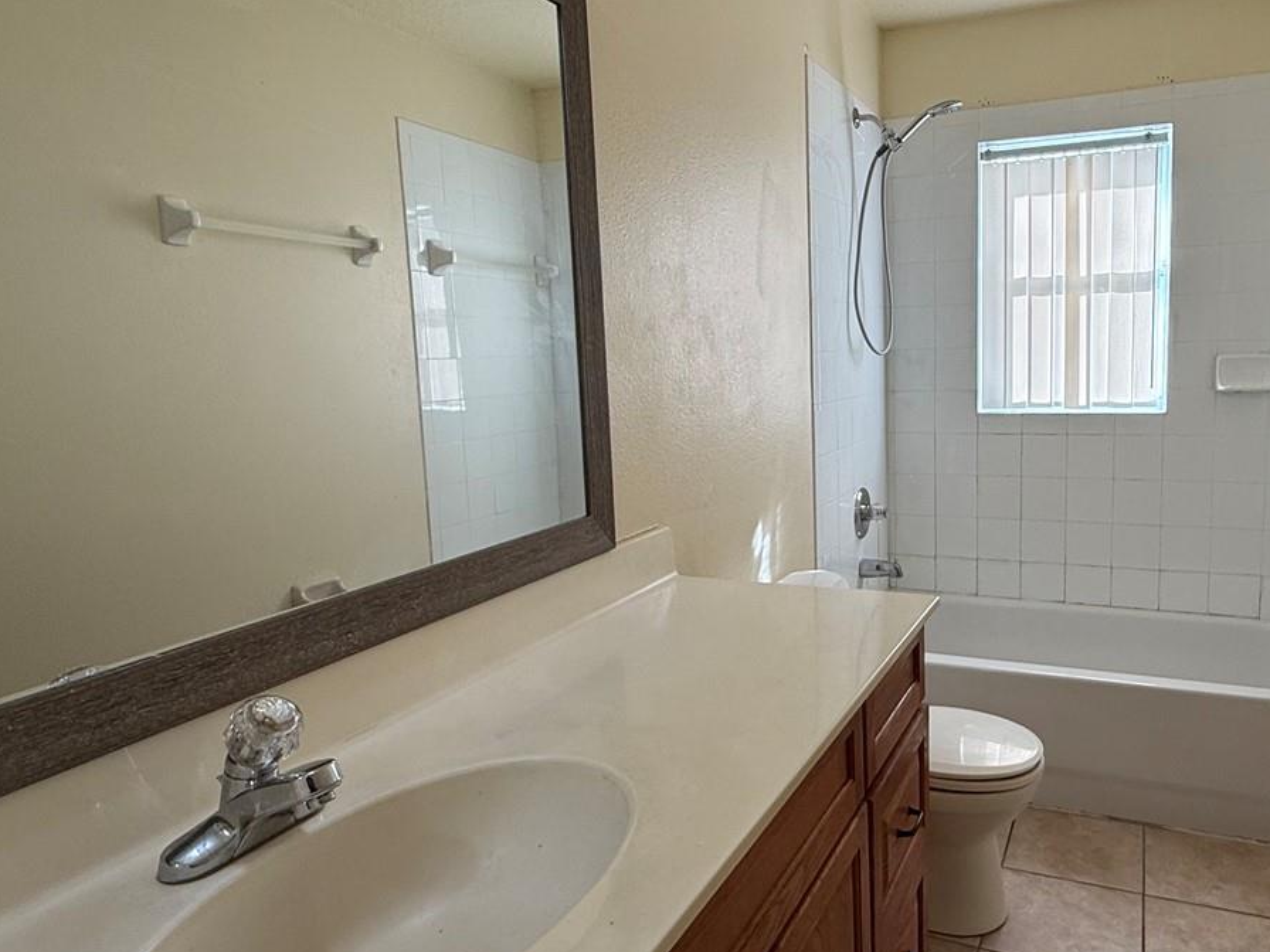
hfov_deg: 68.4
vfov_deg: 54.9
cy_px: 462
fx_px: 917
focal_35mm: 25
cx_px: 785
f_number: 2.2
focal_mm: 2.22
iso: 64
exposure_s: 1/120
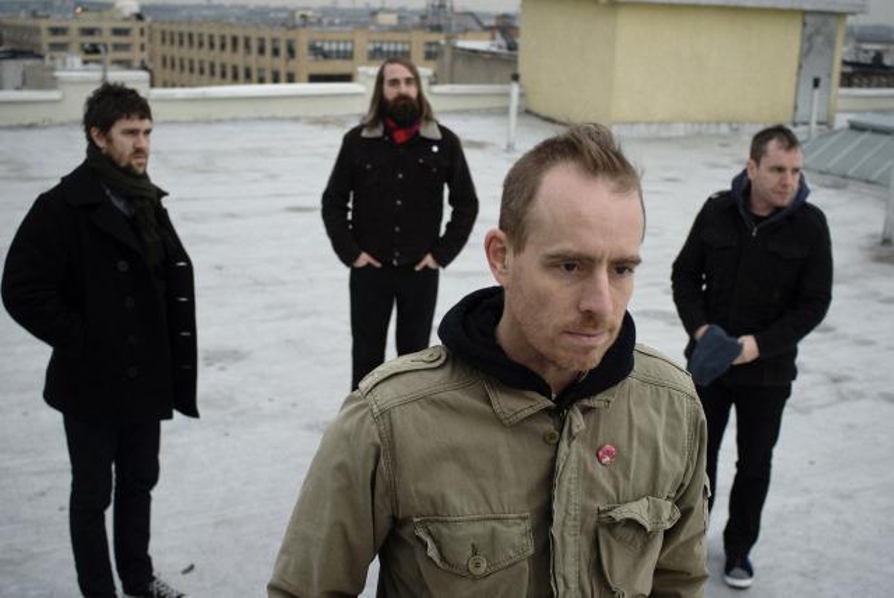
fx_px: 1044
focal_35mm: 42
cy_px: 299
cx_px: 447
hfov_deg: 46.4
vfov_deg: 32.0
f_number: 4
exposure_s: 1/80
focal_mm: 28
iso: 100
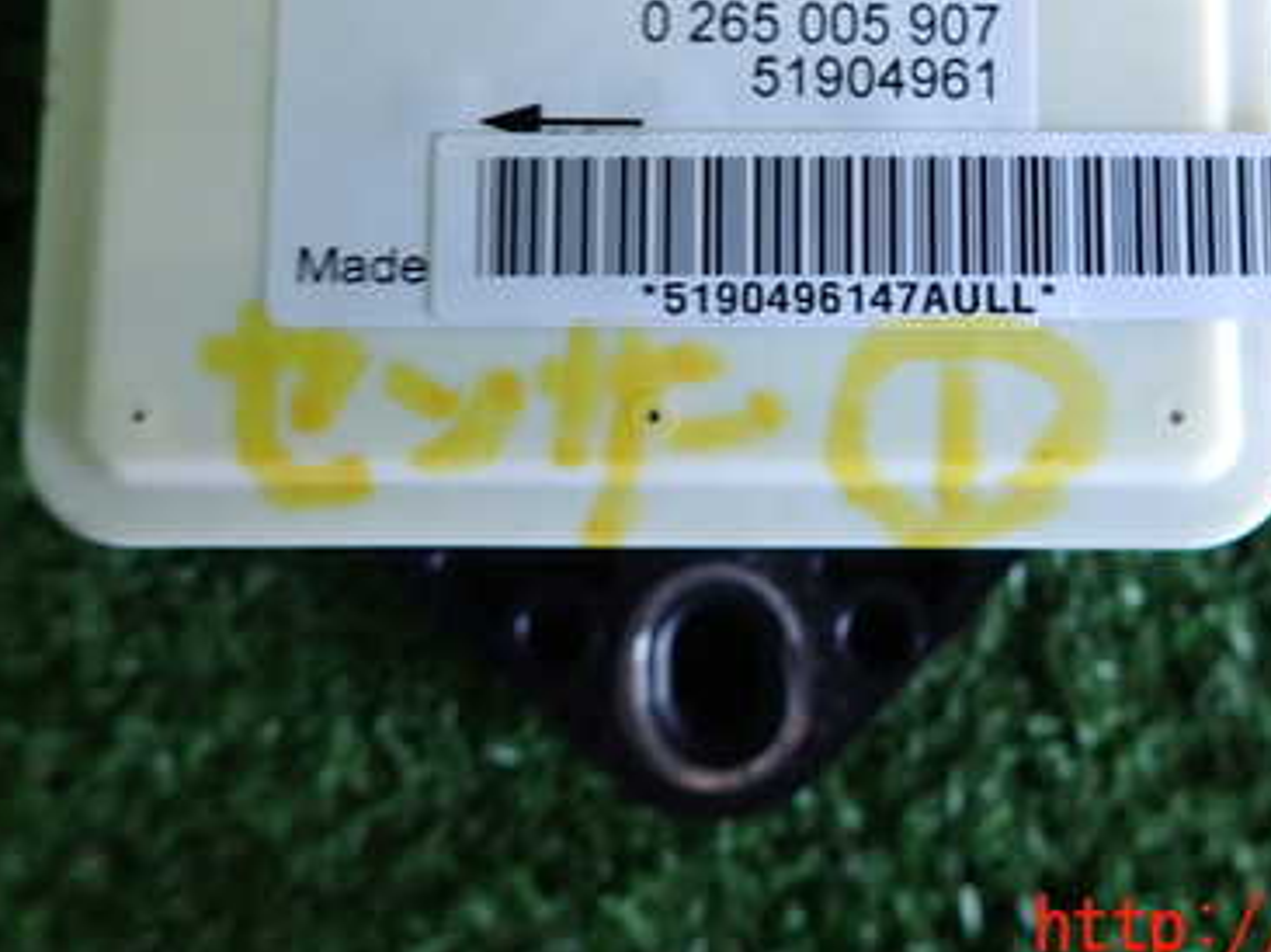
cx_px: 778
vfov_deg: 34.1
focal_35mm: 41
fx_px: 1504
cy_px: 191
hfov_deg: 45.5
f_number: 2
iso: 200
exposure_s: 1/50
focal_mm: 4.5
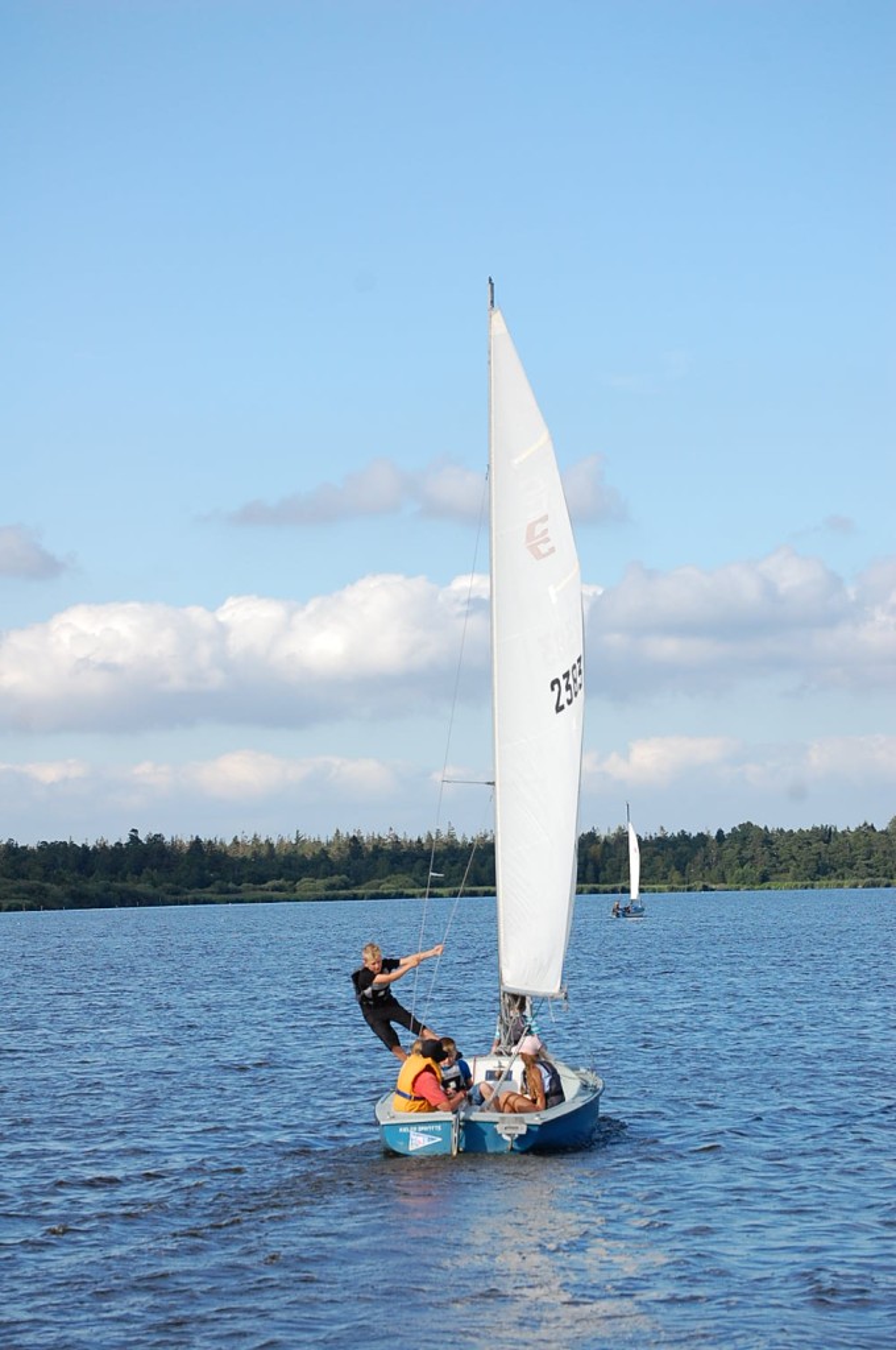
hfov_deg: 11.4
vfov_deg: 17.1
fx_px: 4492
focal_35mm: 120
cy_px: 675
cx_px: 448
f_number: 8
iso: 400
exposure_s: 1/1000
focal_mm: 80
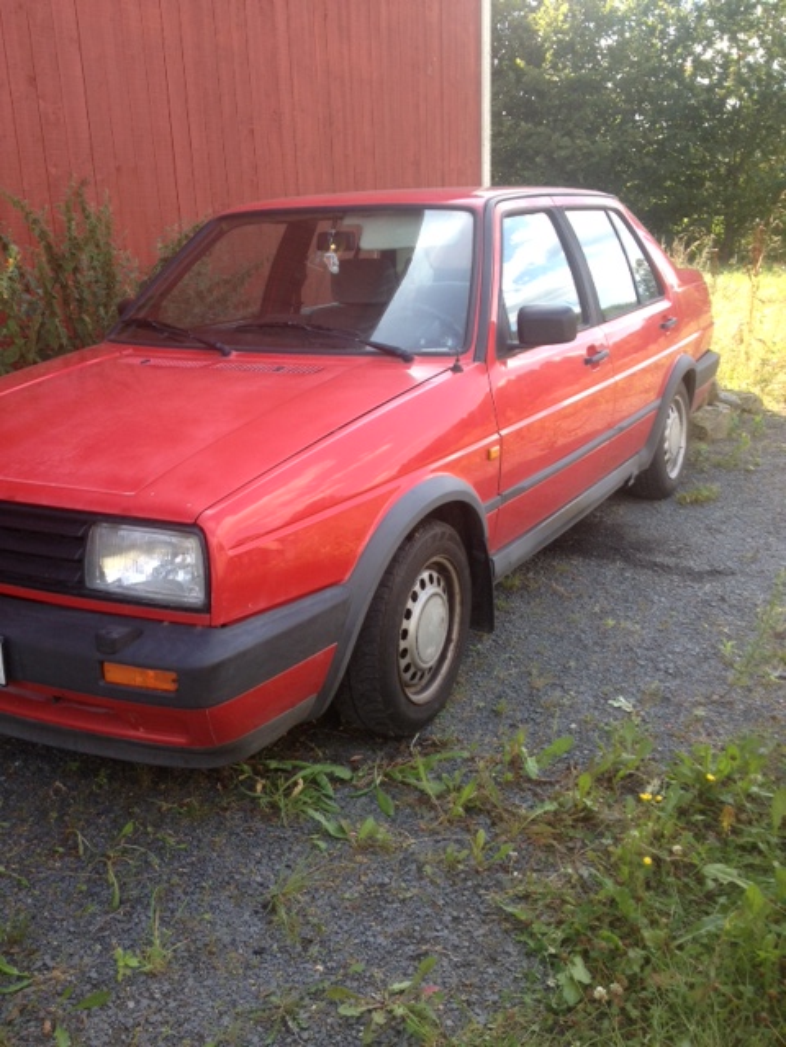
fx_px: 1060
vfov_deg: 52.6
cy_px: 524
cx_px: 393
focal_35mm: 35
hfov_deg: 40.7
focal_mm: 4.28
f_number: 2.4
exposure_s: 1/202
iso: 50
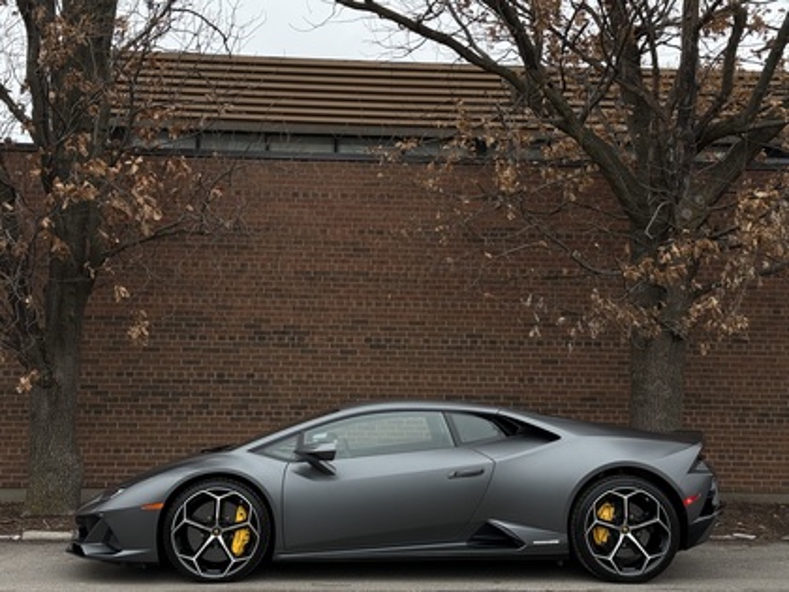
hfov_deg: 39.7
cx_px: 394
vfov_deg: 30.3
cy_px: 296
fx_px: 1094
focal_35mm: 48
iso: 64
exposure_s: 1/611
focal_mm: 6.76
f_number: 1.78
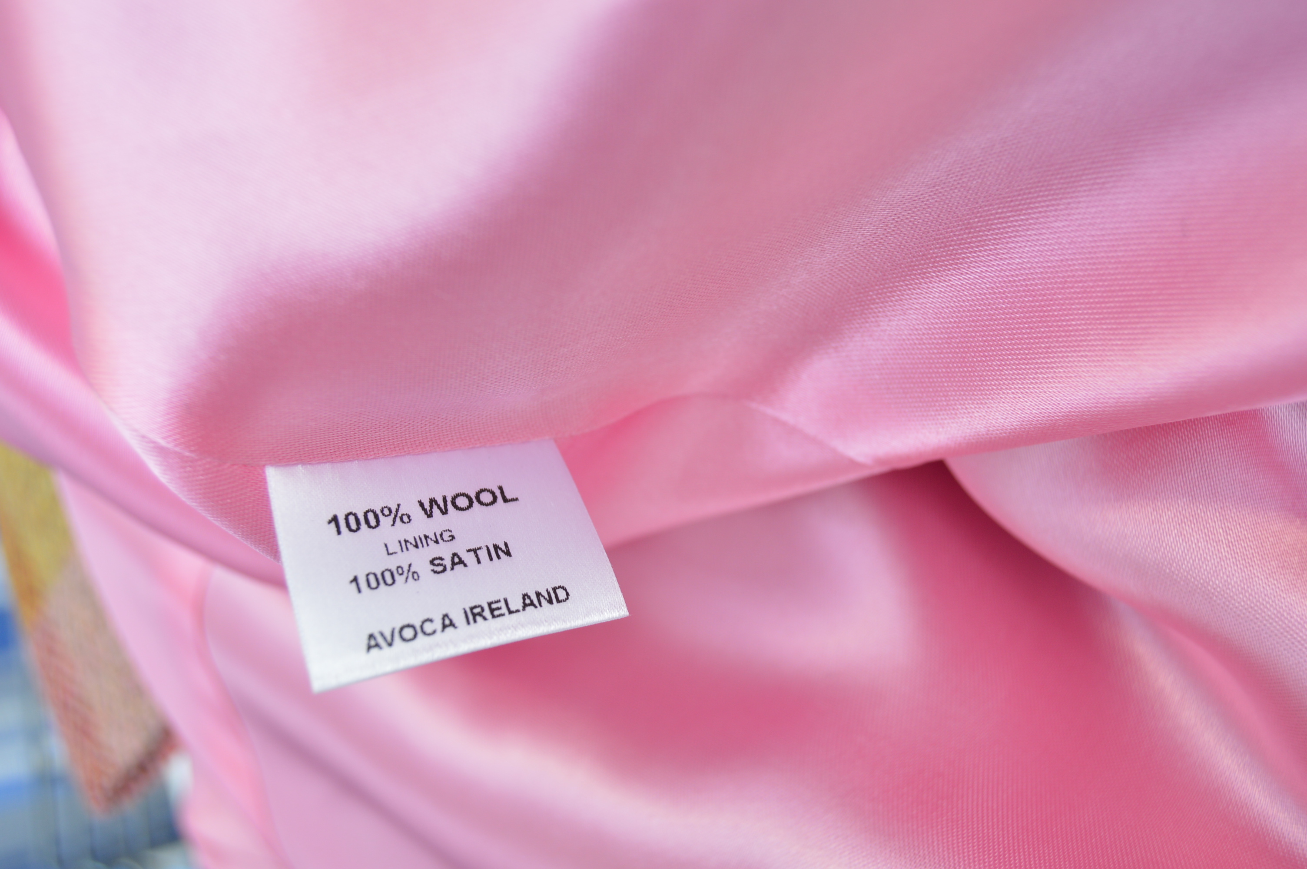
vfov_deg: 31.8
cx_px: 654
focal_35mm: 42
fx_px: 1523
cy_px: 434
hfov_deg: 46.4
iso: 200
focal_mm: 28
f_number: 5
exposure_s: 1/30
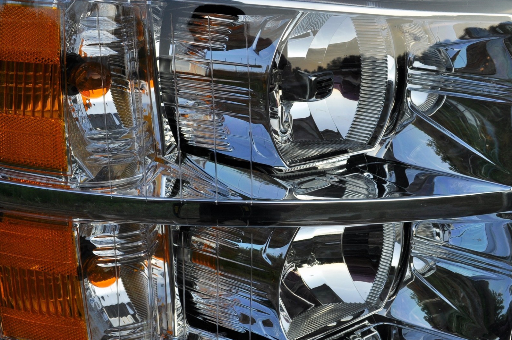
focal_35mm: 47
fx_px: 668
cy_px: 196
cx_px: 285
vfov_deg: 28.5
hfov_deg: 41.9
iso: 200
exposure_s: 1/320
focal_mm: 20
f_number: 9
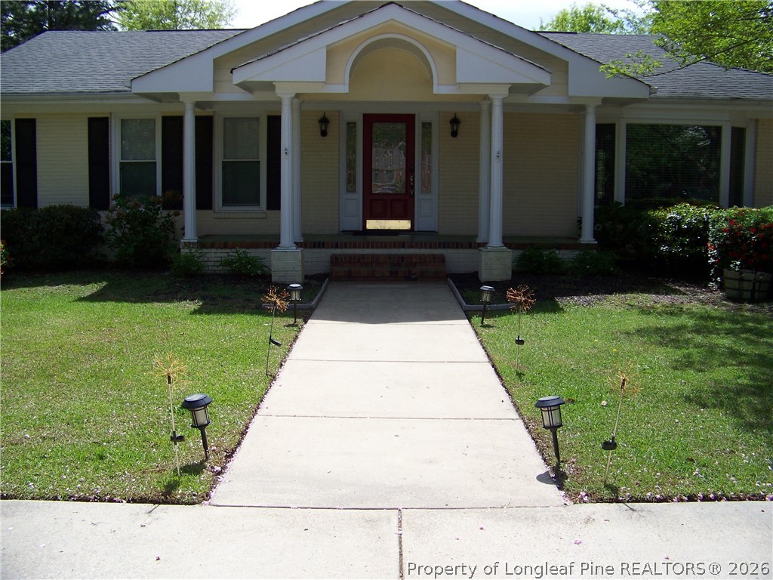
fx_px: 804
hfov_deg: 51.4
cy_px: 290
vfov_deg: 39.7
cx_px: 386
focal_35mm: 36
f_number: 2.8
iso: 64
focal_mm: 5.85
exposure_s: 1/800
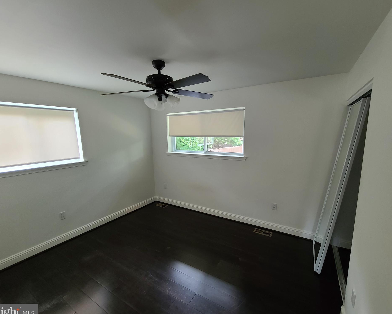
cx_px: 201
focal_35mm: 14
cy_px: 159
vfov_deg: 88.0
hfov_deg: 100.7
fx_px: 162
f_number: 2.2
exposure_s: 1/59
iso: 250
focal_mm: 2.2
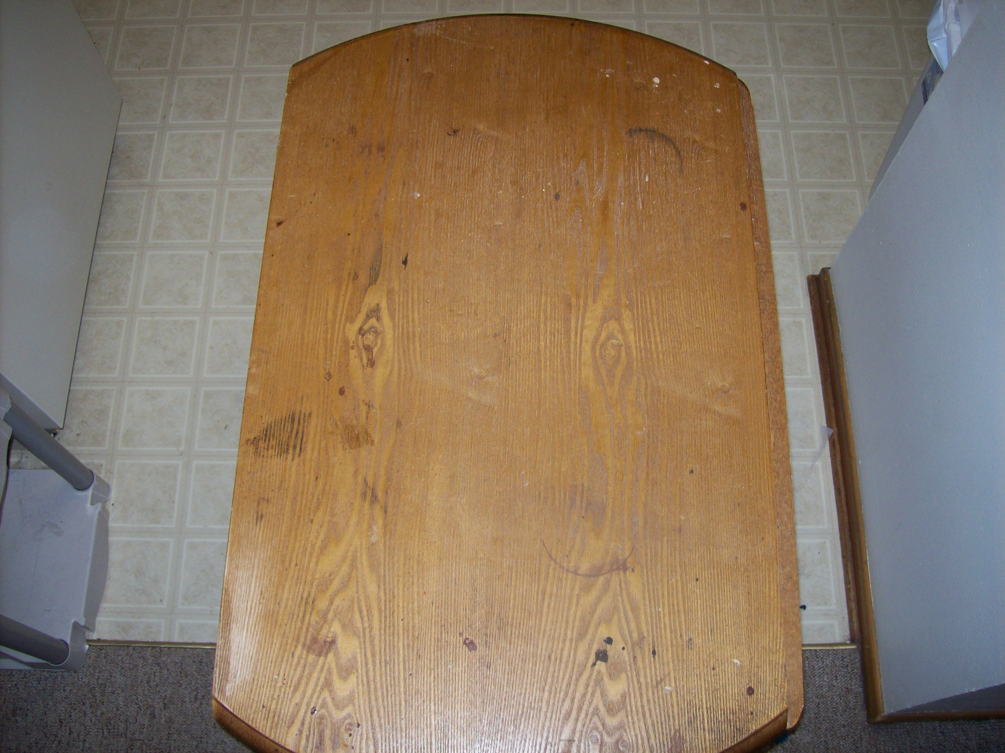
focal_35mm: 36
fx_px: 1045
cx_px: 502
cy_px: 376
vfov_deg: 39.6
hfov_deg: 51.4
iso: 80
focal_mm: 6
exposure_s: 1/64
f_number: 2.7
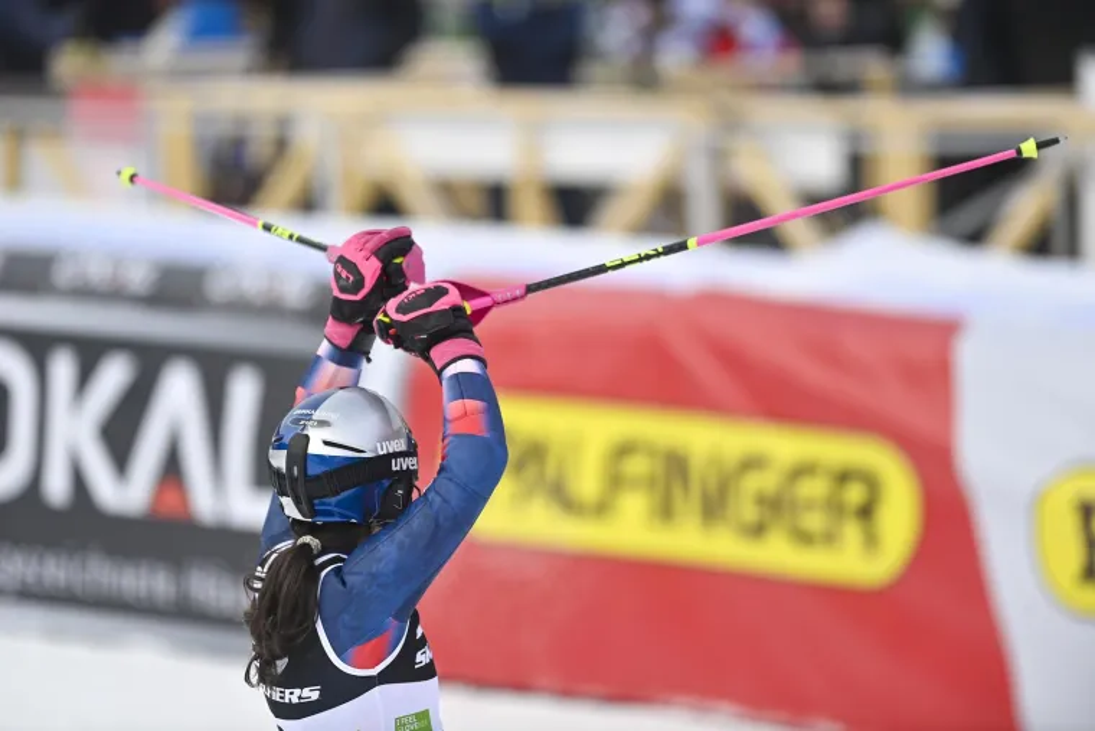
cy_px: 366
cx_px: 548
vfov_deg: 4.6
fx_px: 9126
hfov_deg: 6.9
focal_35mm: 300
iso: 200
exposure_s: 1/1600
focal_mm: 300
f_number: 2.8
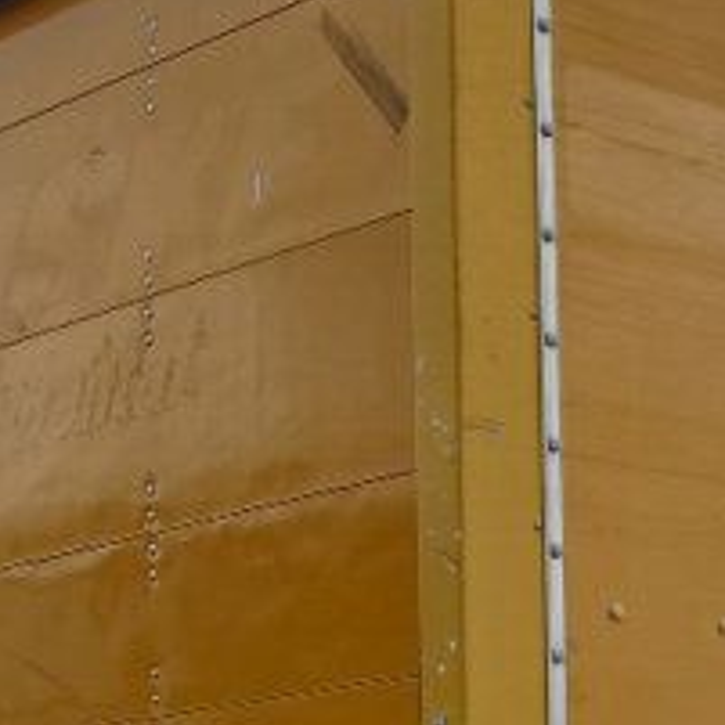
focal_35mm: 117
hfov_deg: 14.0
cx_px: 1082
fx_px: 2772
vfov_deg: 14.6
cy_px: 786
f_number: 1.8
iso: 20
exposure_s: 1/751
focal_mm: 3.98
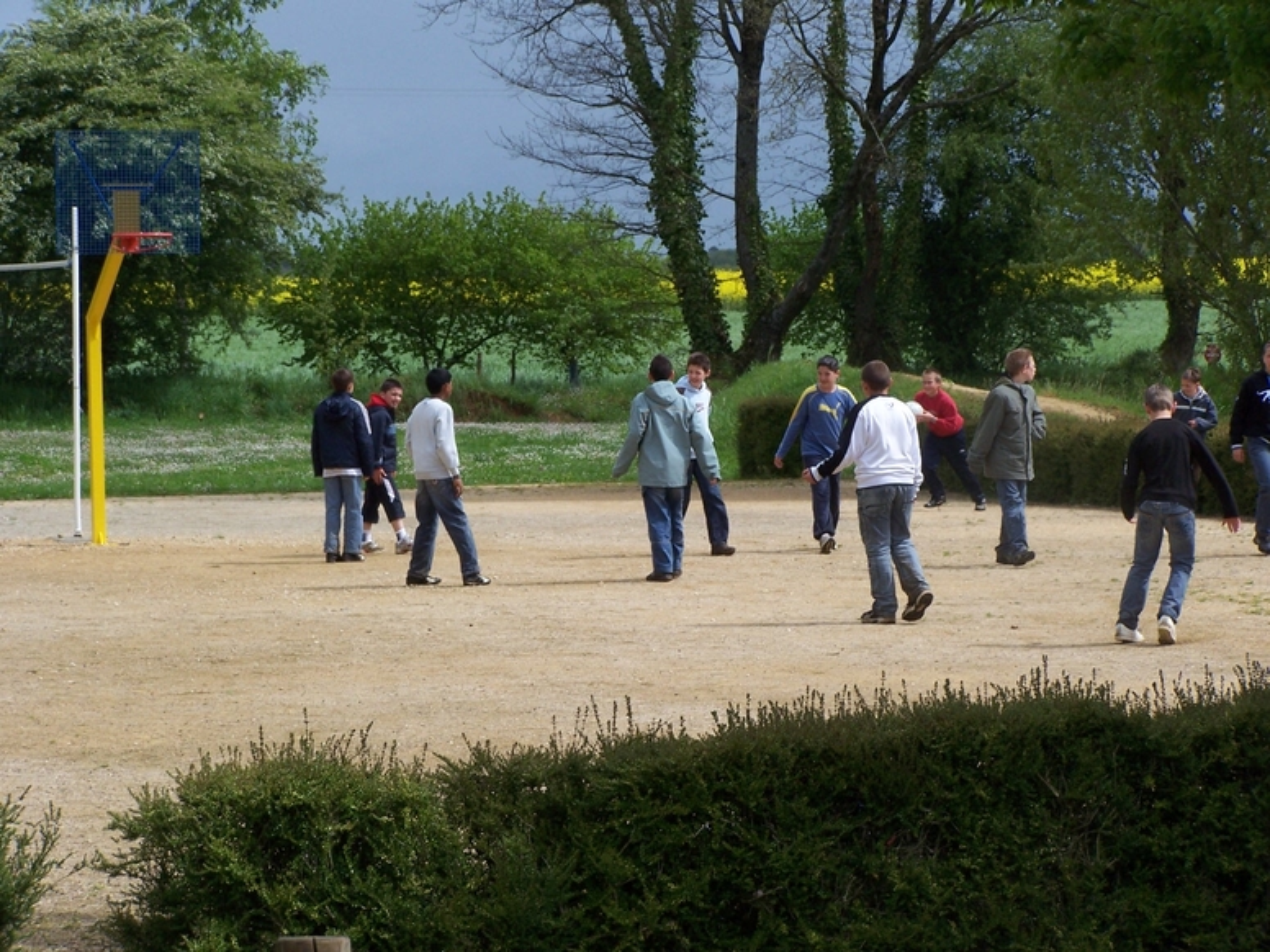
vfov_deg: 11.6
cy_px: 476
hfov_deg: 15.4
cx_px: 635
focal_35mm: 128
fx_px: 4696
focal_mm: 21.2
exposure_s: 1/750
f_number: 4.5
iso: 80
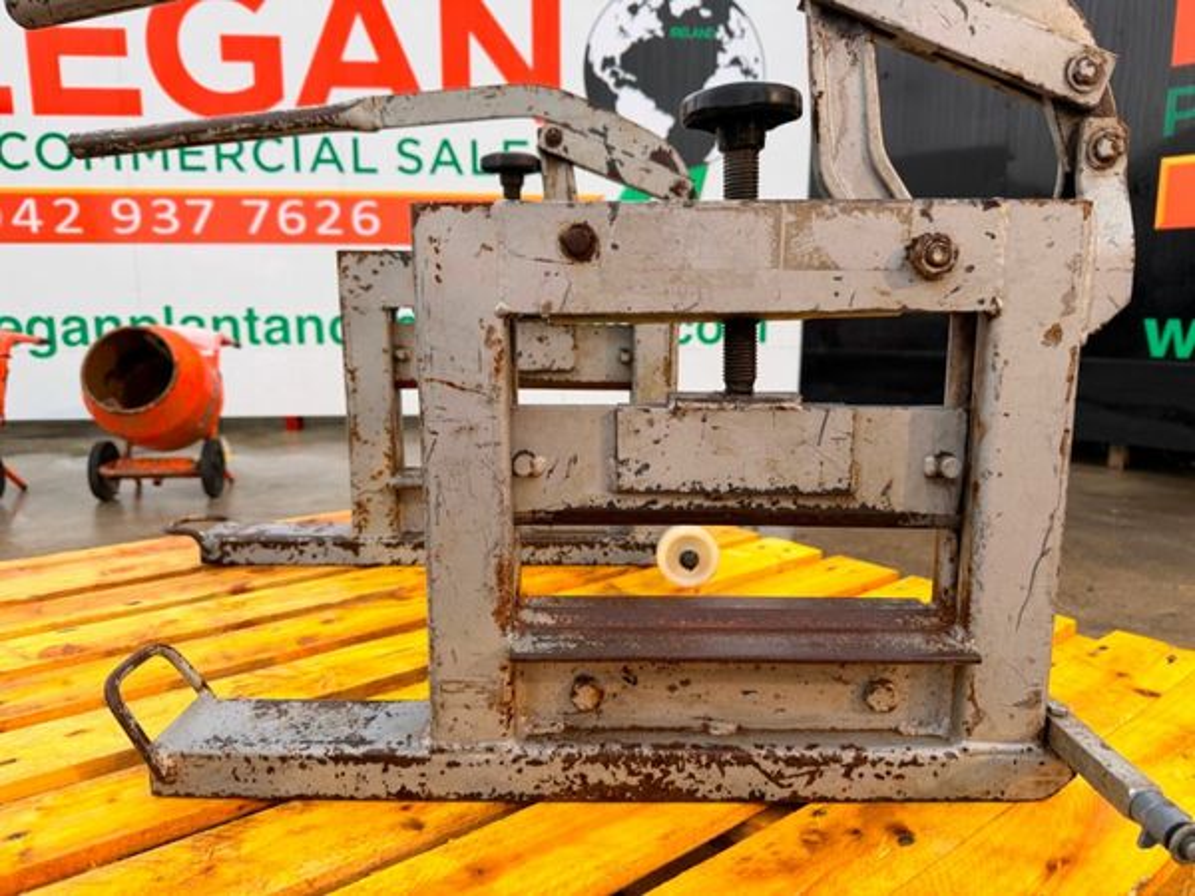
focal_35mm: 24
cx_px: 598
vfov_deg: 56.8
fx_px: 829
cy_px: 448
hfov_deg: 71.6
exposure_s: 1/100
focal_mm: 6.76
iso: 100
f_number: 1.78
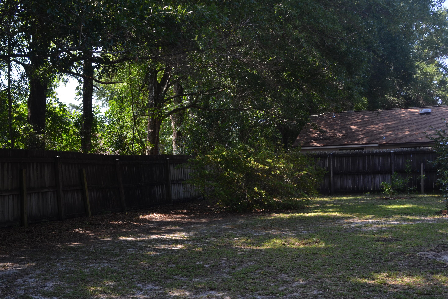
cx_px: 219
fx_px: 535
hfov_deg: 45.4
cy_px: 148
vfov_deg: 31.2
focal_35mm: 43
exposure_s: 1/160
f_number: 6.3
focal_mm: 28
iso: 200
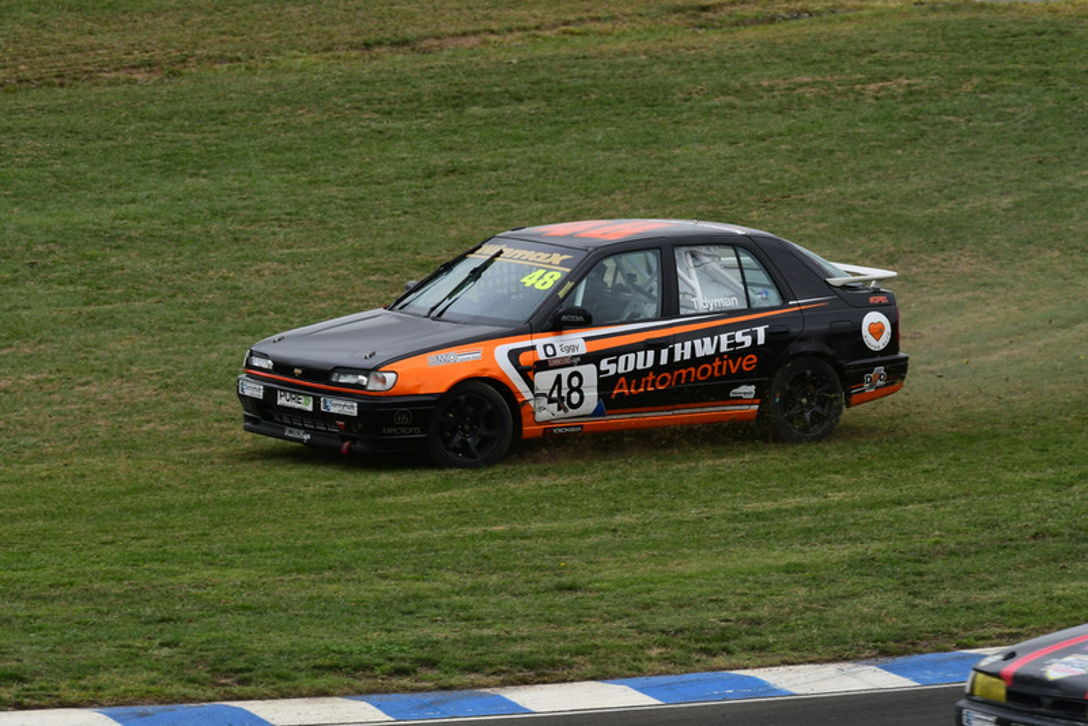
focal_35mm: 570
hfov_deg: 3.6
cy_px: 363
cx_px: 544
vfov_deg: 2.4
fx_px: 17232
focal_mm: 380
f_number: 11
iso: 500
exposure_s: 1/640
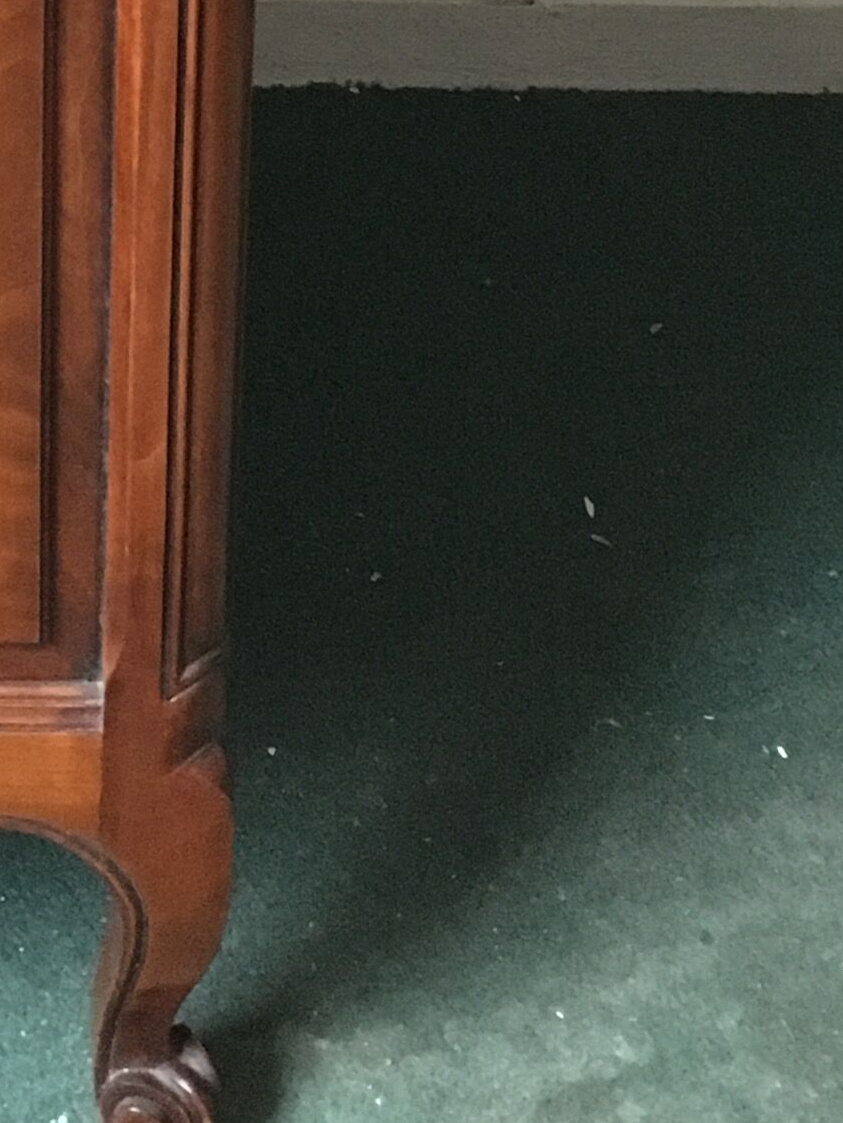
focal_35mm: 104
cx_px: -183
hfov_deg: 13.8
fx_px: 3377
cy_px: -674
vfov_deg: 16.7
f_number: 2.2
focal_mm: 4.15
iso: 320
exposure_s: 1/17
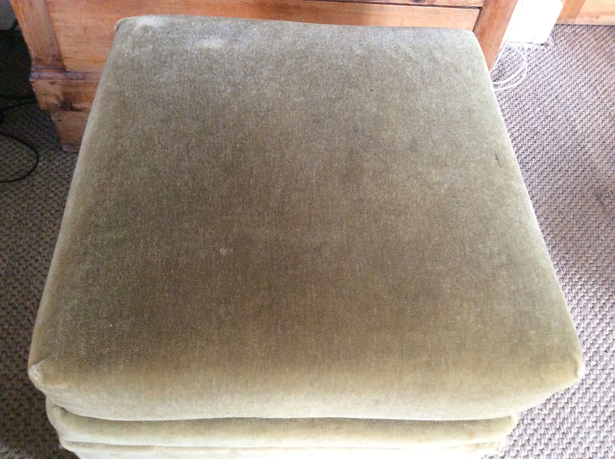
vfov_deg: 44.1
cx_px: 308
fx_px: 568
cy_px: 230
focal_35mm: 32
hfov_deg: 56.9
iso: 250
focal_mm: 3.3
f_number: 2.4
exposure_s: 1/25
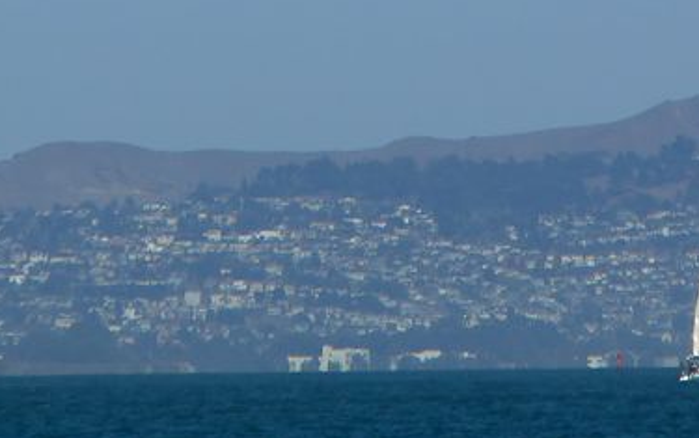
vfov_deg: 1.3
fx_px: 18607
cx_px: 617
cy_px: -110
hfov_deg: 2.2
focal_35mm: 976
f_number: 5.6
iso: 80
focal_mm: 72
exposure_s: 1/1000
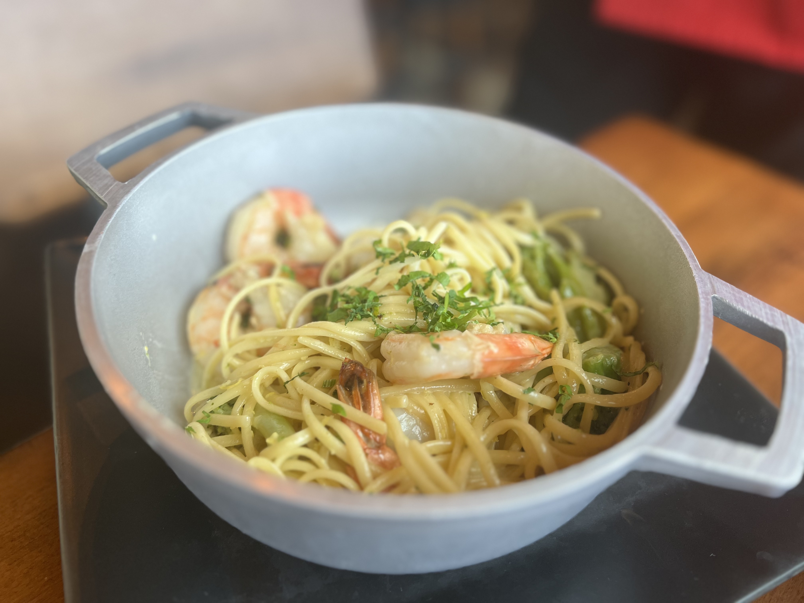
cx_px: 402
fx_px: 604
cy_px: 302
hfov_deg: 67.3
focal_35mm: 26
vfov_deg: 53.1
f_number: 1.5
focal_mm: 5.7
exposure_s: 1/120
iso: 80
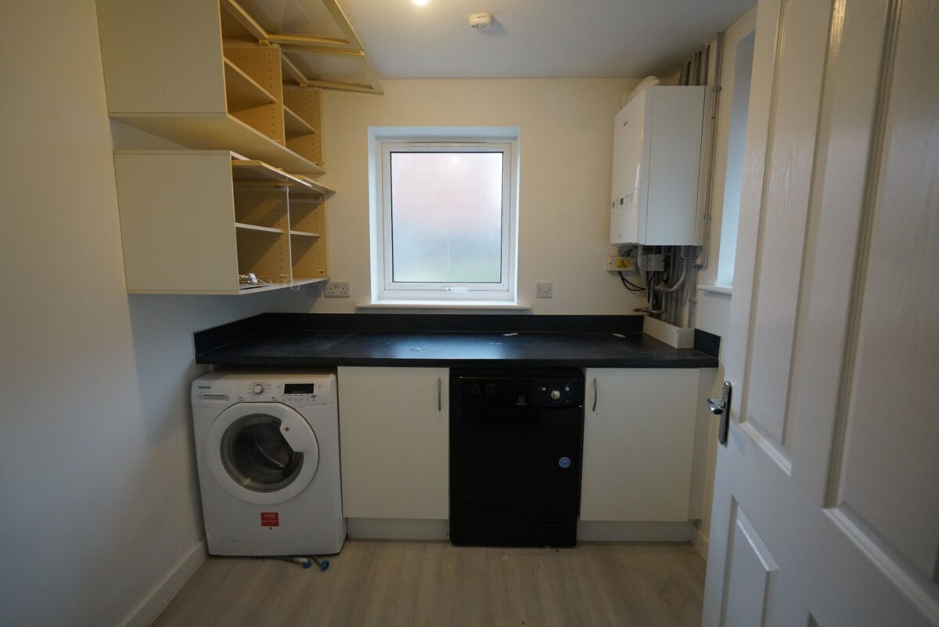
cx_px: 470
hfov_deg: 96.7
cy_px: 314
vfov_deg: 73.8
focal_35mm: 16
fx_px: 417
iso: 2000
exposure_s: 1/160
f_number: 4
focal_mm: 16
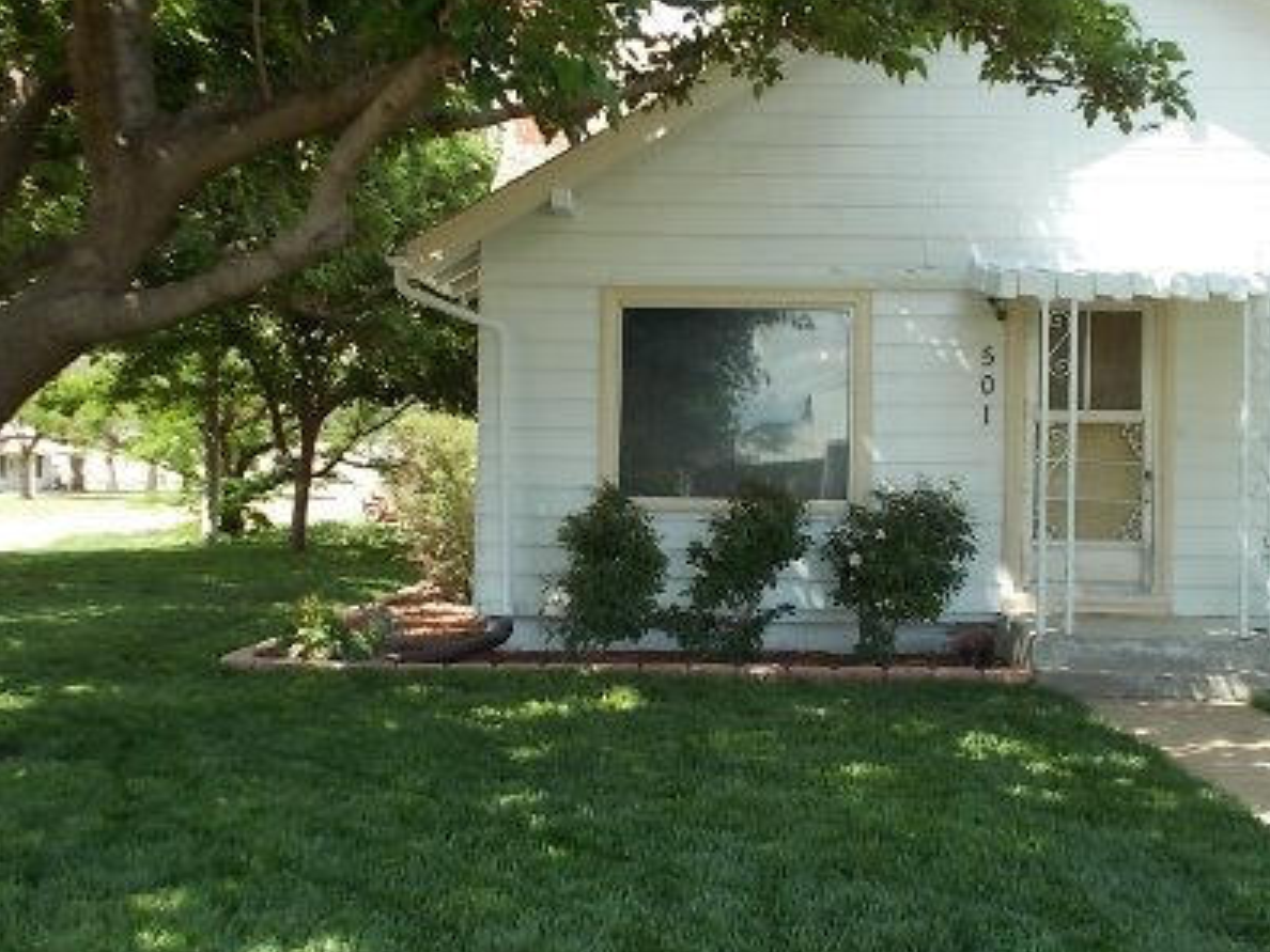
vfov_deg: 34.3
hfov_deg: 44.7
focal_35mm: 42
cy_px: 471
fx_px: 1541
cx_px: 690
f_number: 3.2
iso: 80
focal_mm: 4.6
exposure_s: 1/200
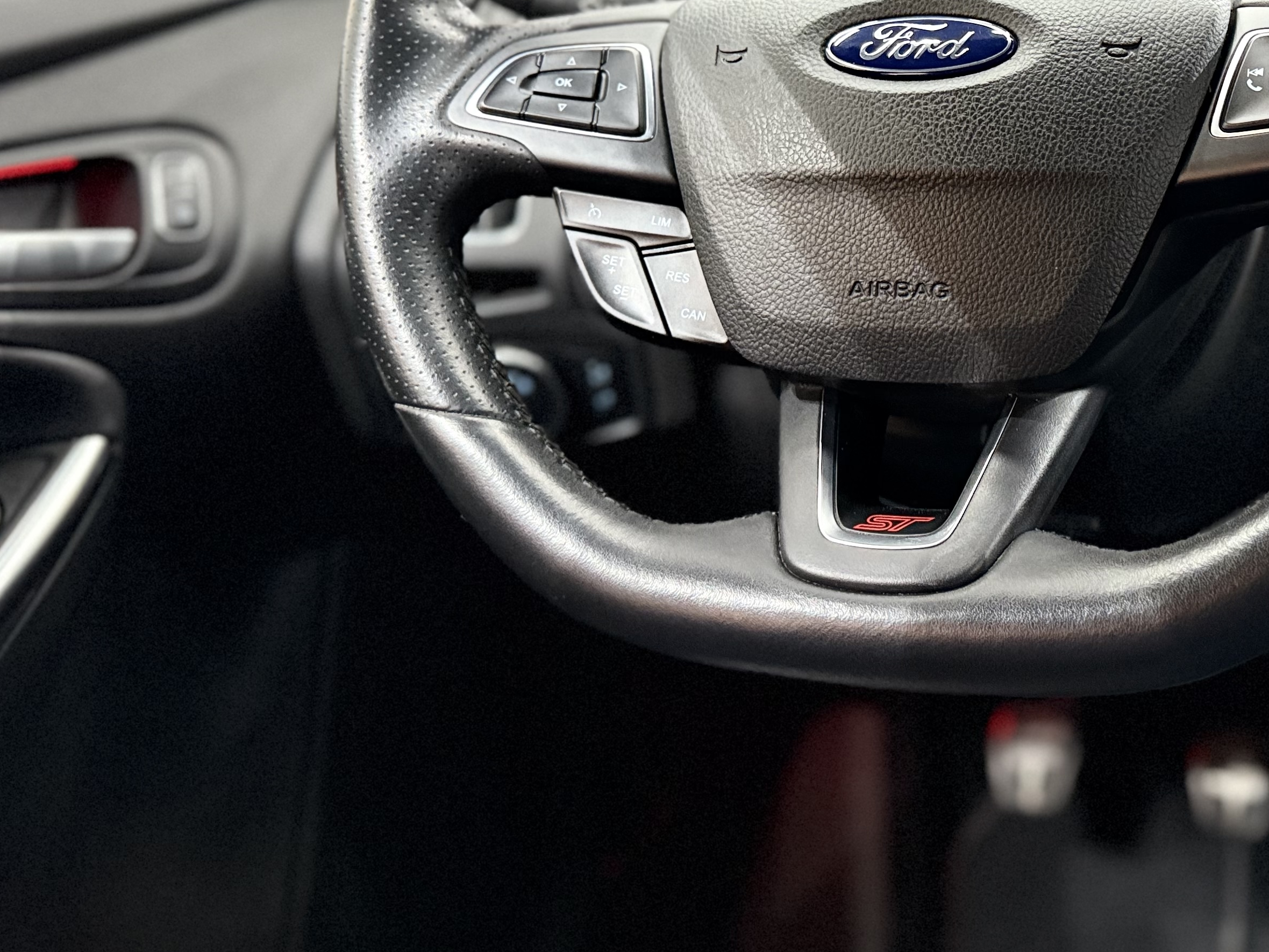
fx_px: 1503
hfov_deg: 44.4
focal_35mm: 41
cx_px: 936
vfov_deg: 33.8
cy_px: 159
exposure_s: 1/50
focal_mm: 6.76
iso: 800
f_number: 1.78
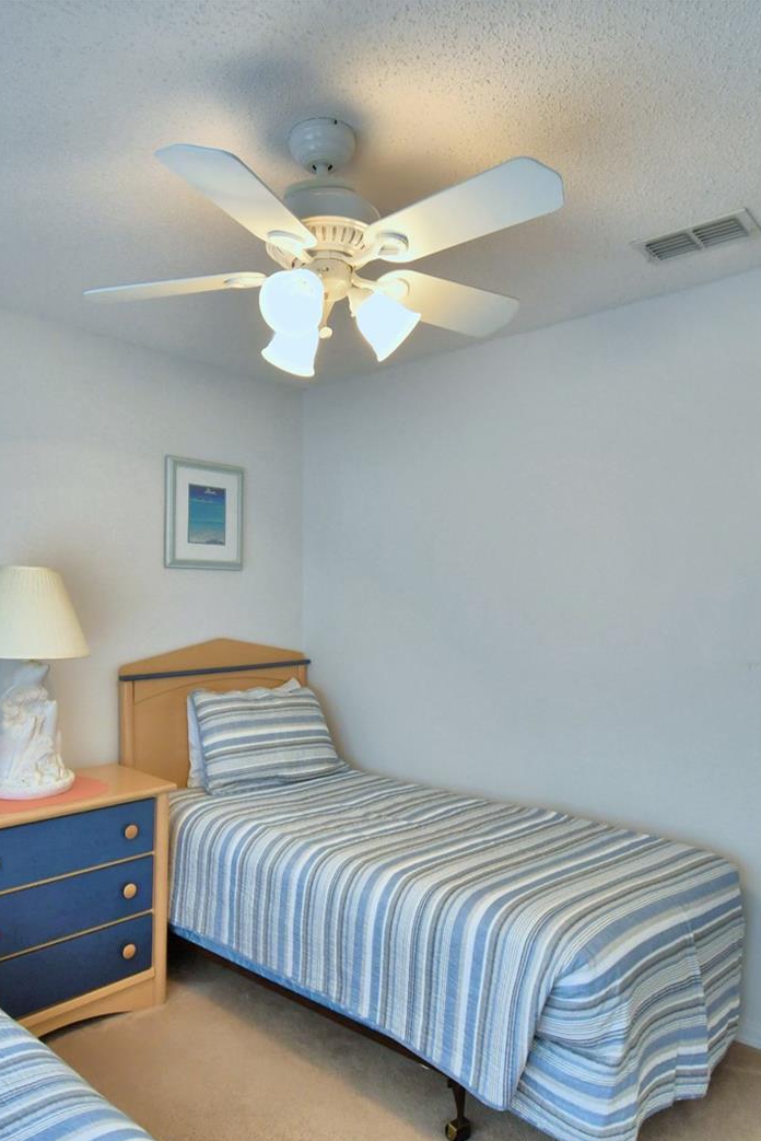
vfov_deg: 76.1
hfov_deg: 54.9
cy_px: 581
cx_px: 327
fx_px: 729
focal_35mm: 23
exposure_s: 1/80
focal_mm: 10
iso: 400
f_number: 4.5
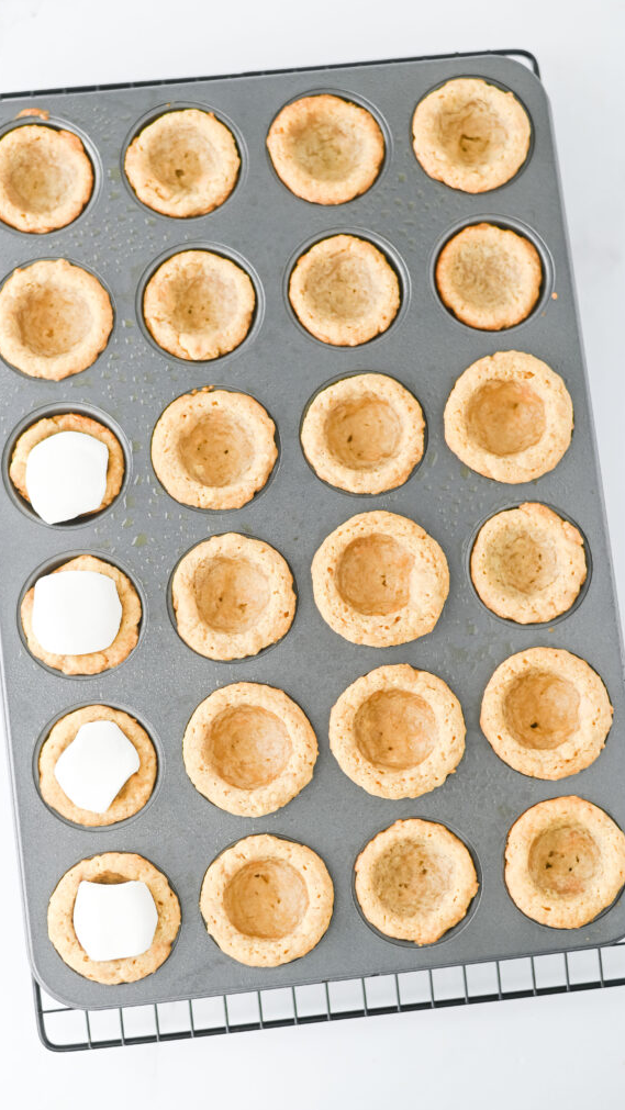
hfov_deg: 22.6
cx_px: 272
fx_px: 1561
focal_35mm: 53
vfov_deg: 39.2
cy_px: 556
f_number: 3.2
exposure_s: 1/160
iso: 200
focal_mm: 50
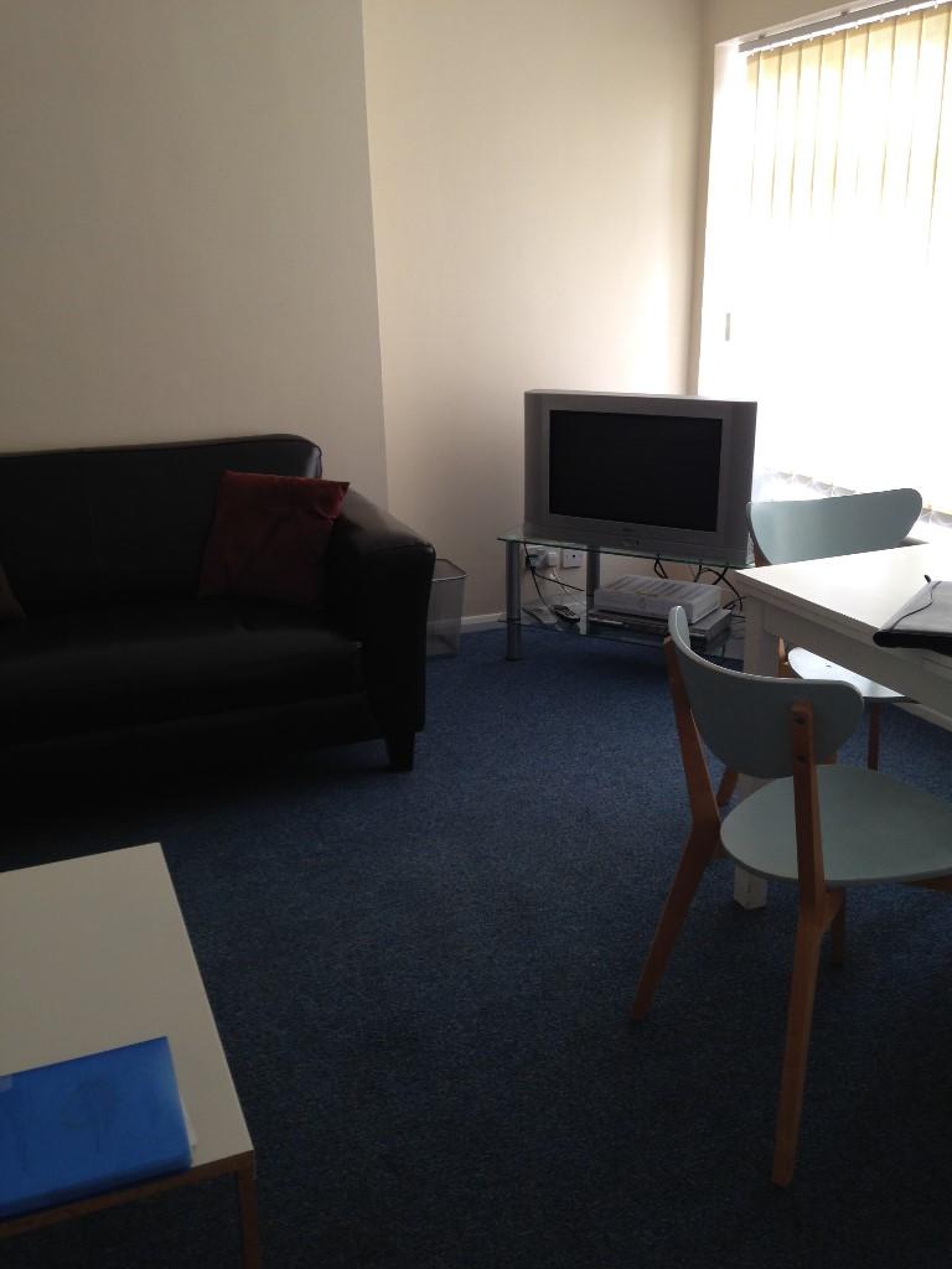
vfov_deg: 55.4
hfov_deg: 42.9
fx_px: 1210
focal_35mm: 33
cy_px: 634
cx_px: 476
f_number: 2.4
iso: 50
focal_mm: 4.12
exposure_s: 1/30
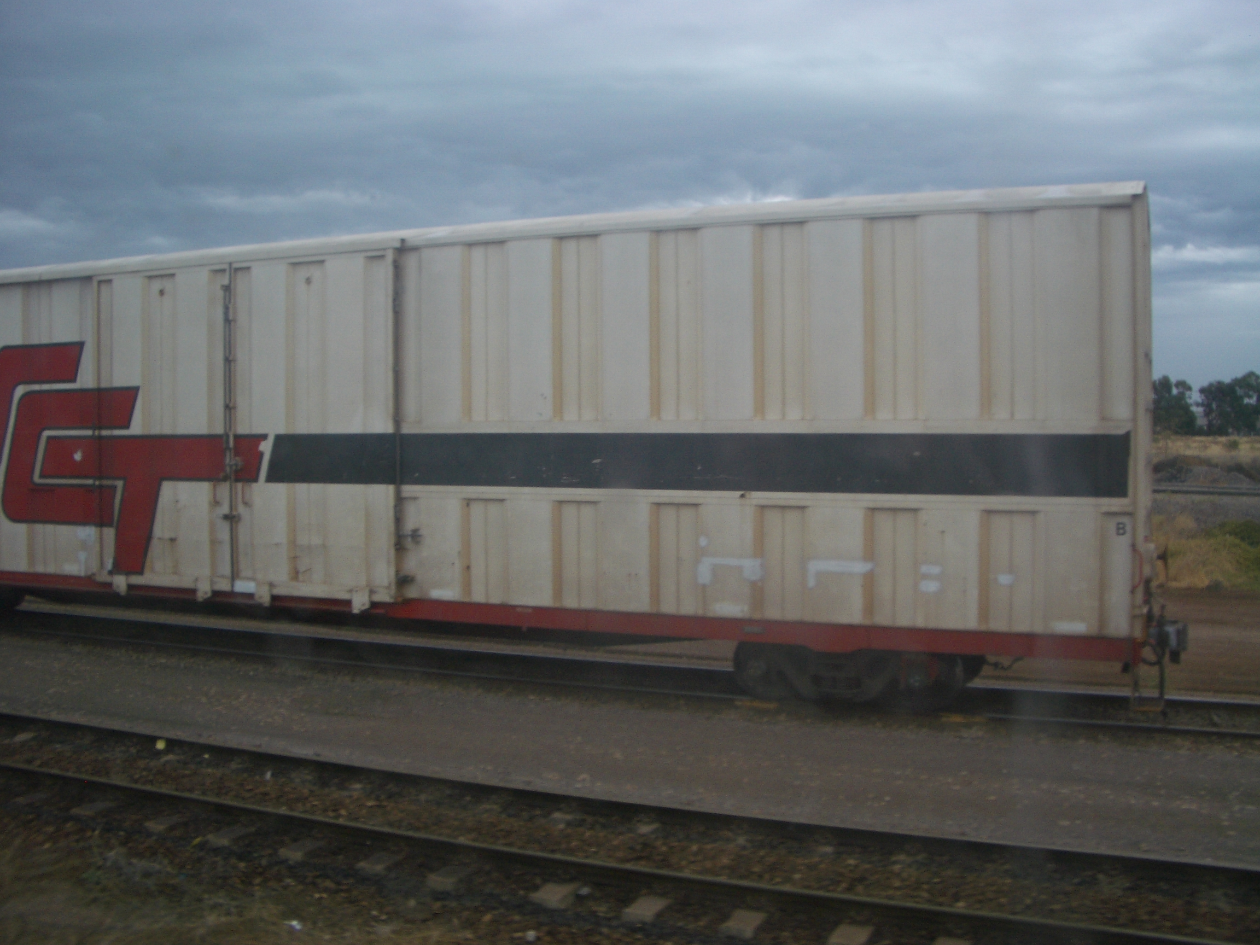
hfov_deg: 52.6
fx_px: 1274
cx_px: 630
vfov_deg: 40.7
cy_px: 472
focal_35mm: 35
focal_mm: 5.8
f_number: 4.3
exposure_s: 1/200
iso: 50
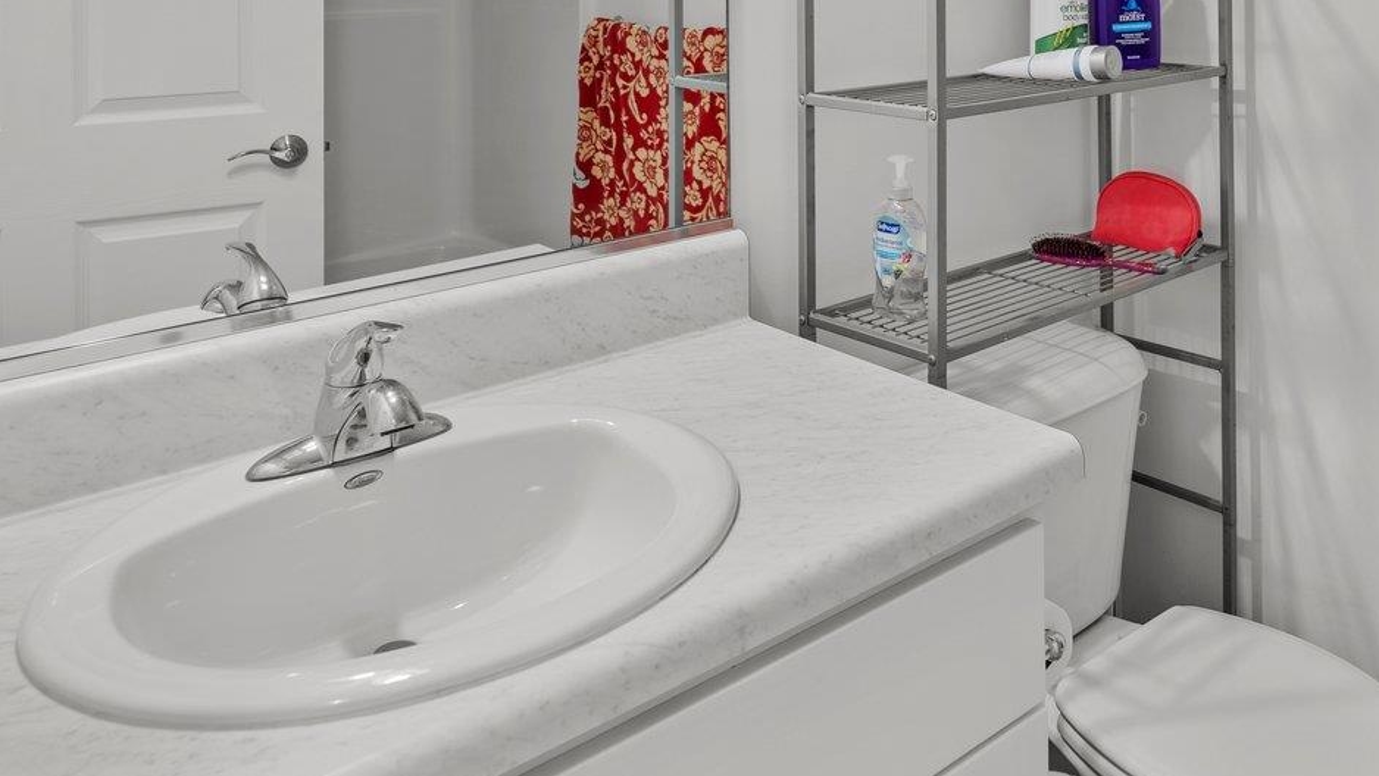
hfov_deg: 58.7
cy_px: -45
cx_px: 986
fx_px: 1170
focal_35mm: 32
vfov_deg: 32.9
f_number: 8
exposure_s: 1.6
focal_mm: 14
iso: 100
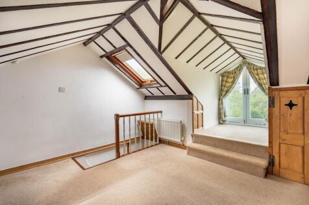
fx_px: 142
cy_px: 102
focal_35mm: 16
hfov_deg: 95.0
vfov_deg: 72.0
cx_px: 154
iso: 320
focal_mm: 16.5
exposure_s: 1/30
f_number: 8
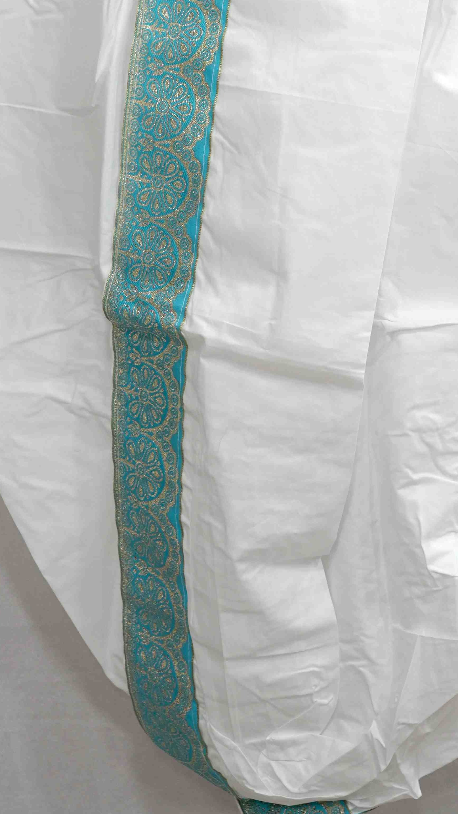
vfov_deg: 19.0
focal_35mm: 109
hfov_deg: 11.1
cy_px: -45
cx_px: 371
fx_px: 2353
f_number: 5.6
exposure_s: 1/60
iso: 1000
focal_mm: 46
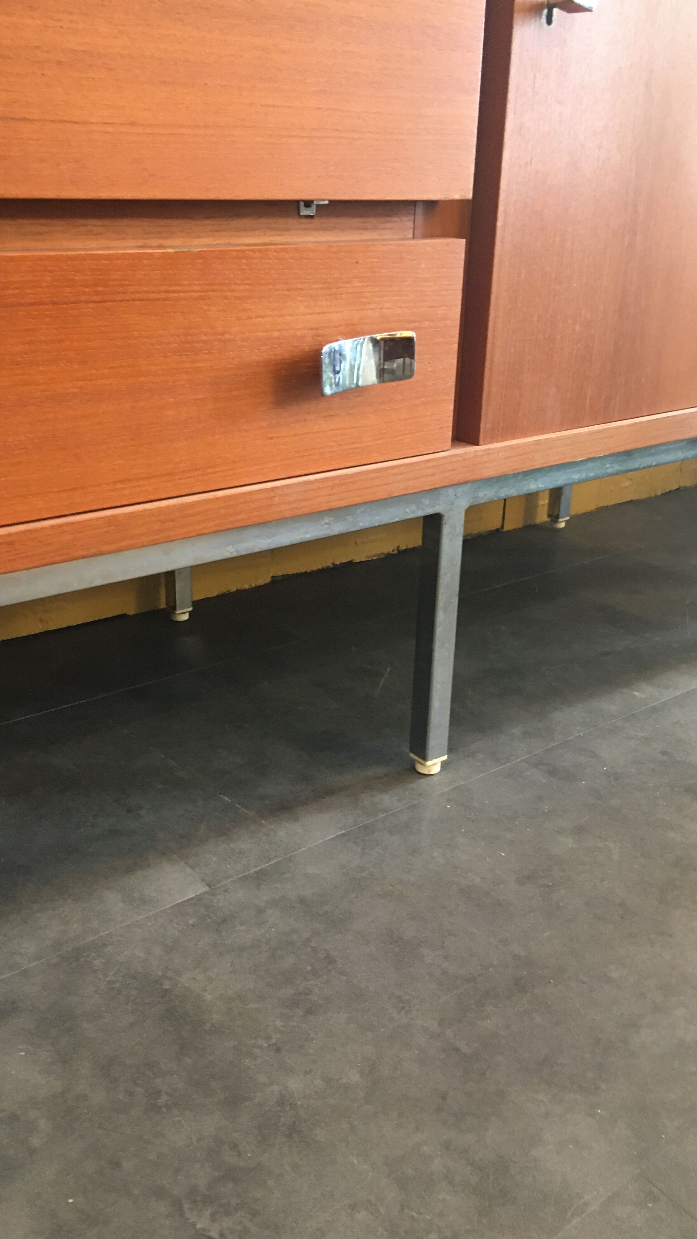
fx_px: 1052
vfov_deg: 61.0
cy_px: 626
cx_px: 275
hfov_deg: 36.5
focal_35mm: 32
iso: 200
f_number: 2.2
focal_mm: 4.15
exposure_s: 1/20
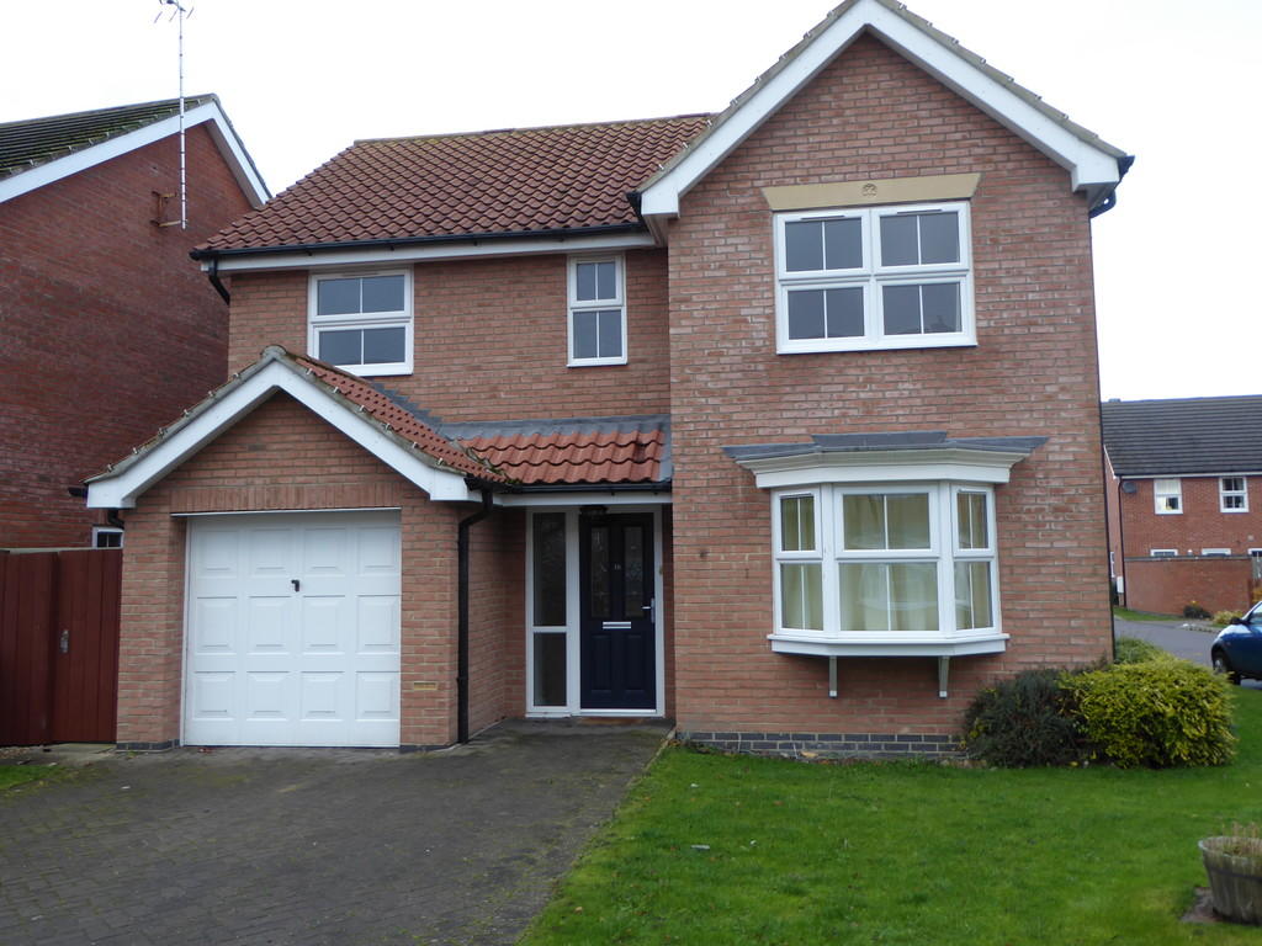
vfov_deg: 48.2
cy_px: 473
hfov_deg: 61.7
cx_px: 631
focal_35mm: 29
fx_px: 1057
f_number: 3.5
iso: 80
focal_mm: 5
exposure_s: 1/80
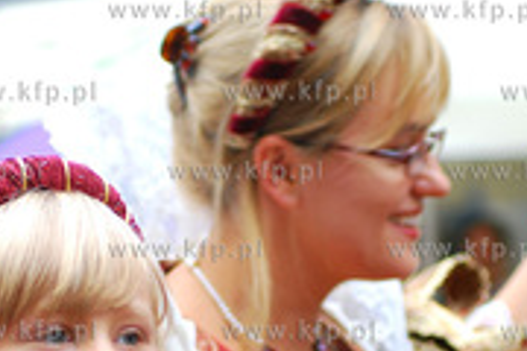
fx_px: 2737
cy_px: 371
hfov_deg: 11.0
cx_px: 123
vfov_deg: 7.3
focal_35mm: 187
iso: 100
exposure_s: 1/100
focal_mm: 56
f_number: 2.8
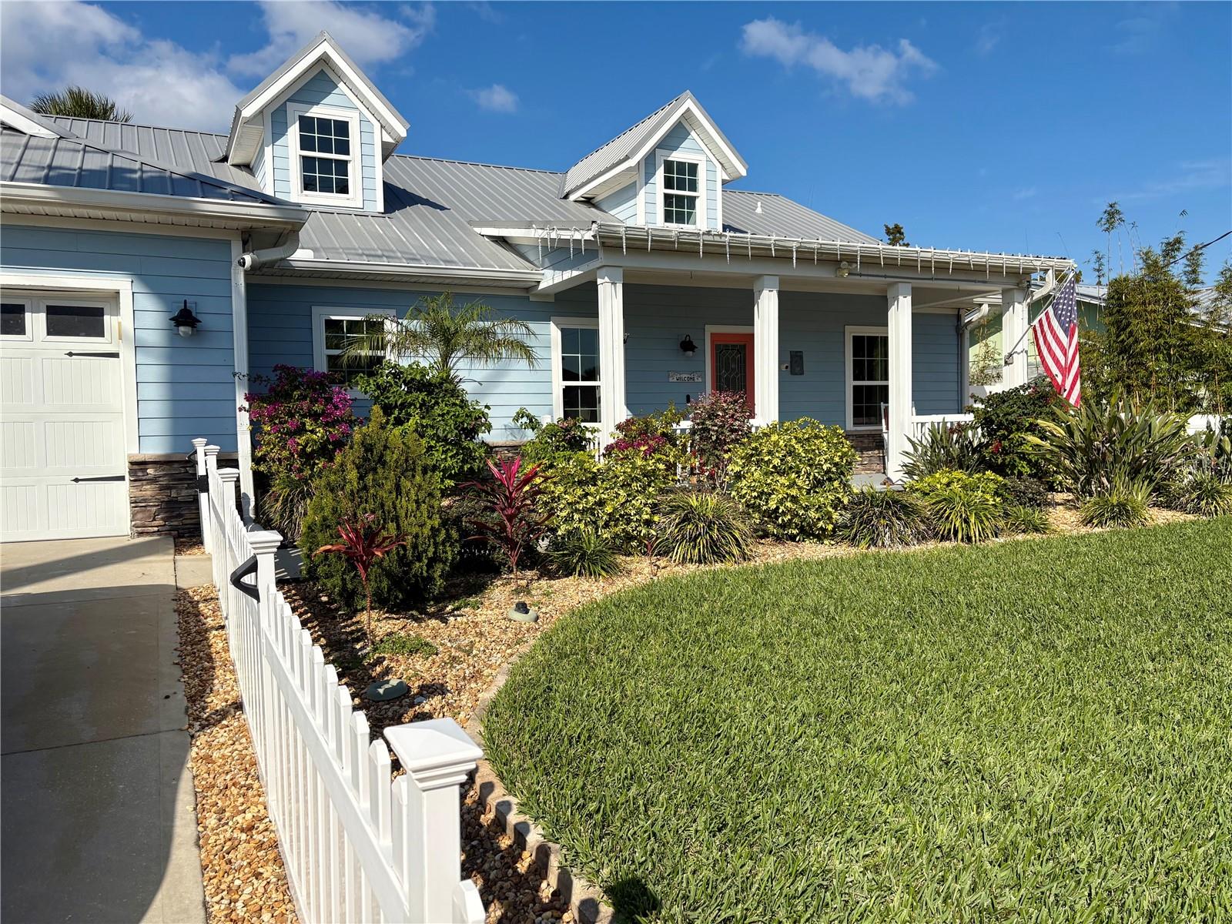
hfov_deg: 67.3
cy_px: 462
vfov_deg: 53.1
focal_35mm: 26
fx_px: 925
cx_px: 616
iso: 50
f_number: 1.6
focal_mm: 5.96
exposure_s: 1/5814
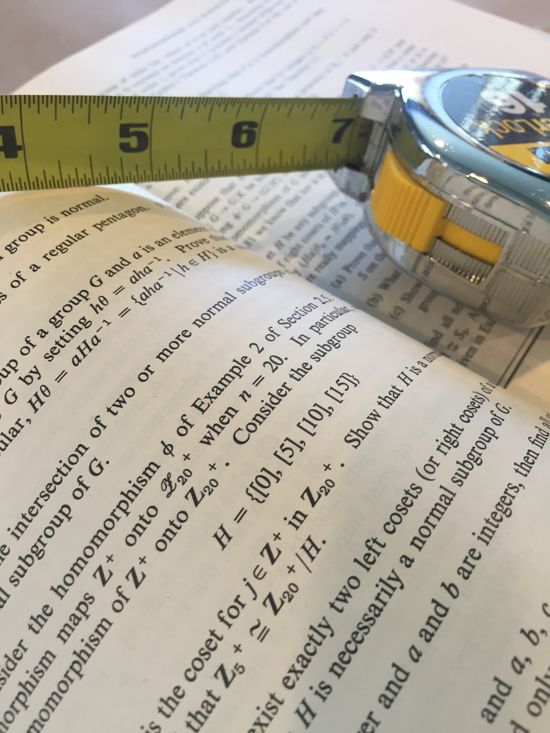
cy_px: 366
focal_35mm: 29
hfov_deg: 48.2
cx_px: 275
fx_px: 614
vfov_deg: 61.7
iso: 32
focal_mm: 4.15
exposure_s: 1/30
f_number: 2.2
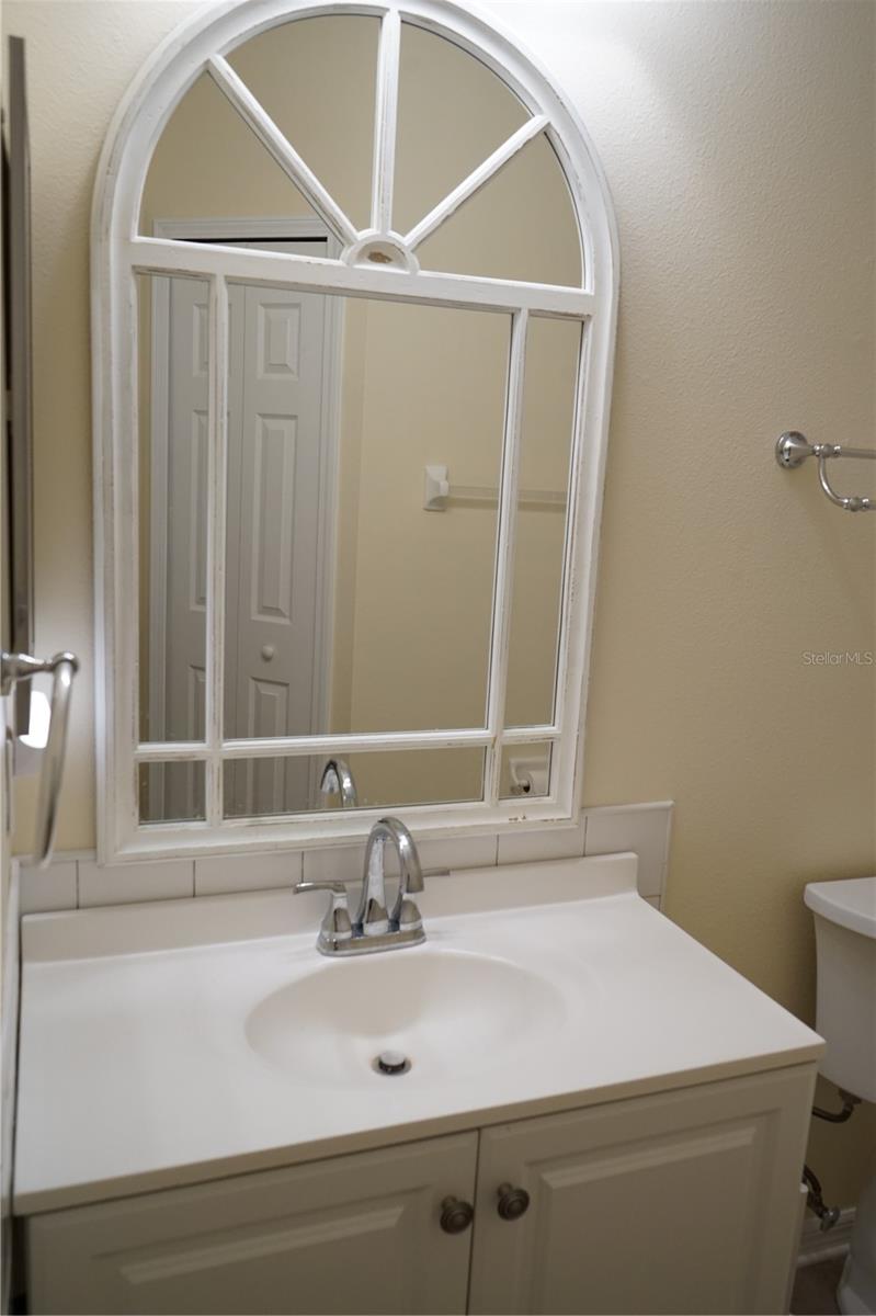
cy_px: 658
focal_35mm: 28
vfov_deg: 65.5
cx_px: 438
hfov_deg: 46.4
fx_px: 1023
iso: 1250
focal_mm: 28
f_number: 6.3
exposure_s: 1/60
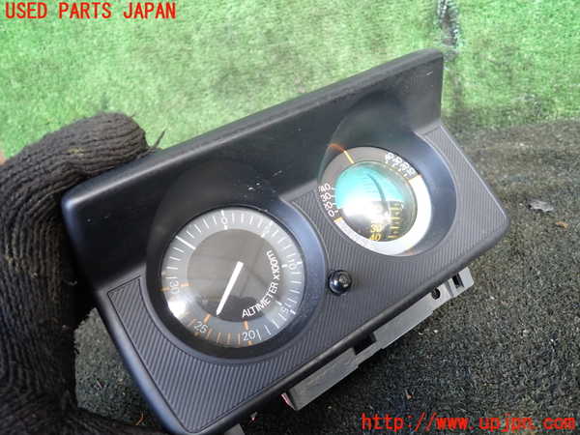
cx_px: 290
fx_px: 419
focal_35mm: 25
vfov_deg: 54.9
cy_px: 218
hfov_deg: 69.4
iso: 200
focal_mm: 4.5
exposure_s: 1/40
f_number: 2
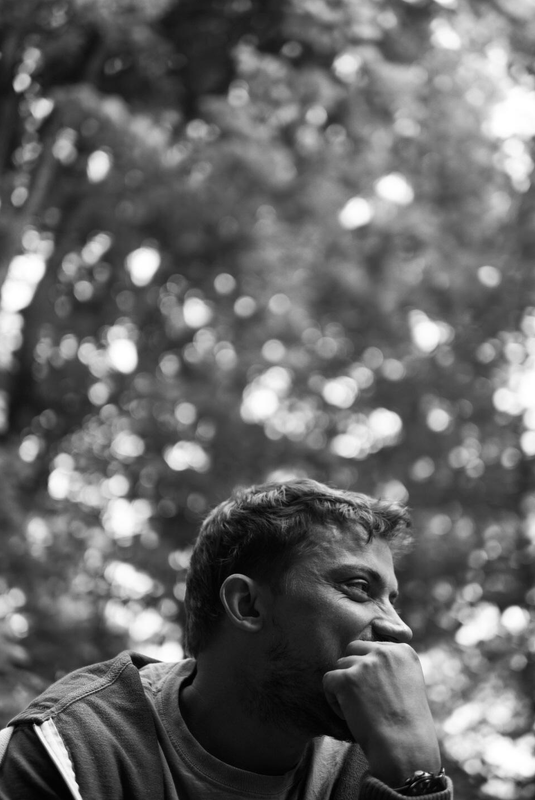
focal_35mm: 51
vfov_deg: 38.9
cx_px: 279
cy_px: 398
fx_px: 1135
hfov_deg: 26.5
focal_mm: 30
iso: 125
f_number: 1.4
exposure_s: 1/1000
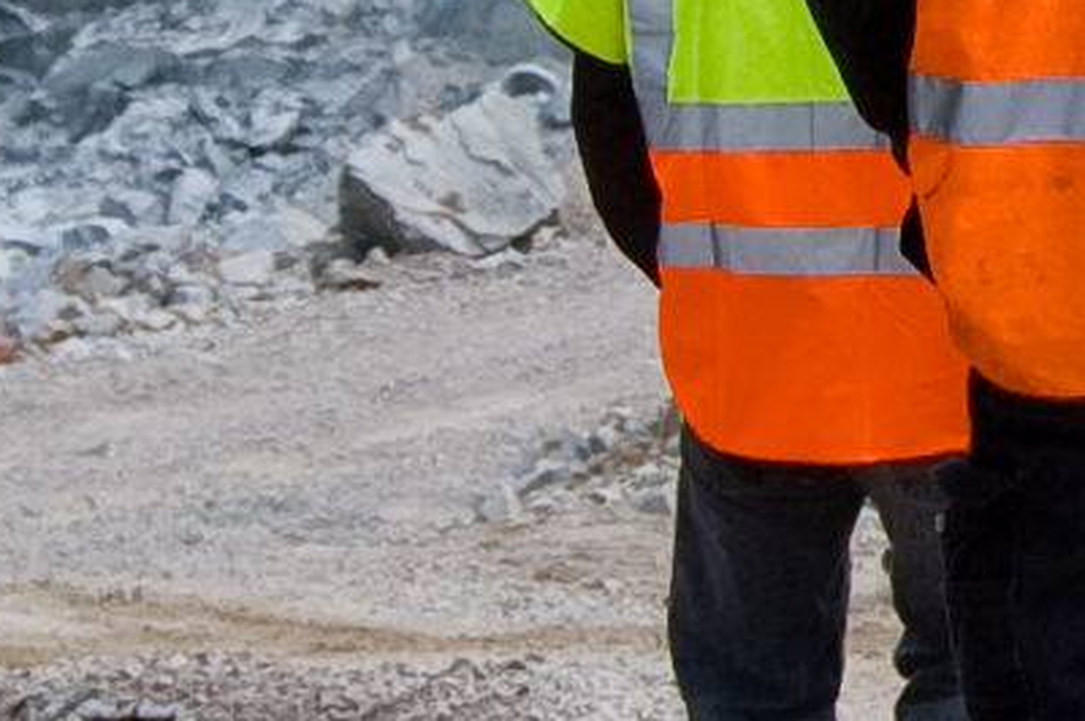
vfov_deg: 2.7
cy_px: -350
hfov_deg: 4.1
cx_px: 2219
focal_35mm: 499
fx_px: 15027
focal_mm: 52
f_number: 8
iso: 200
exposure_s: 1/250
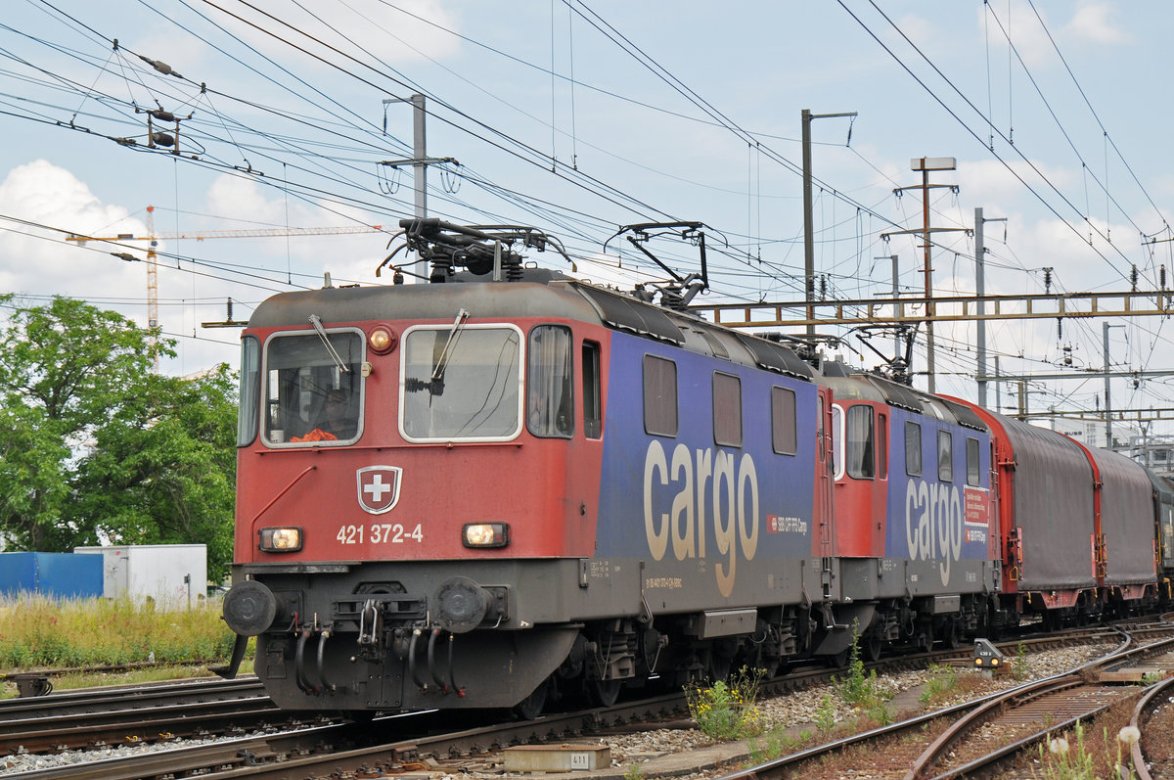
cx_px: 587
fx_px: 3420
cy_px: 390
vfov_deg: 13.0
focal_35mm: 105
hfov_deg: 19.5
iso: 250
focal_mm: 70
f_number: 5
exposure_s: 1/1000
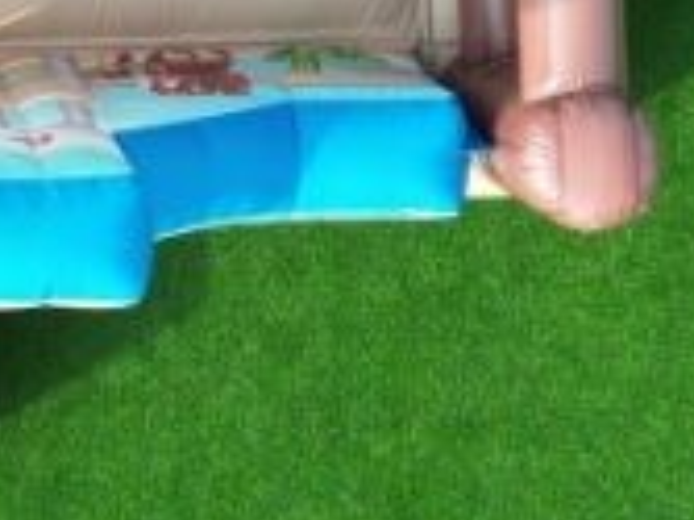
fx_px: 2945
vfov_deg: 9.6
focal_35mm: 147
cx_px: -241
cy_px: -370
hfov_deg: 12.9
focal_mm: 6.72
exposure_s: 1/1250
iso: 130
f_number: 1.7
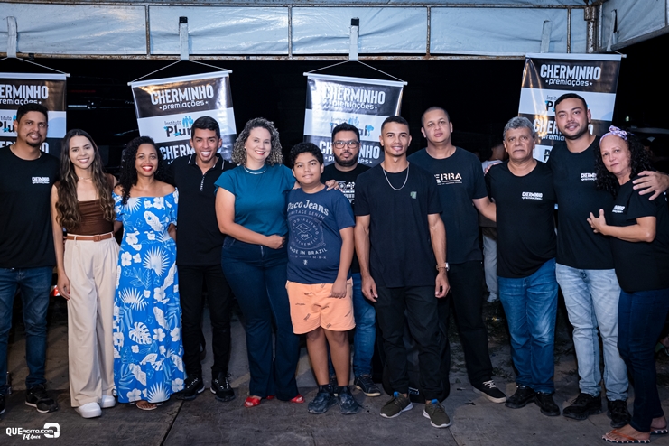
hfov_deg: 53.1
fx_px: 669
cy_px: 223
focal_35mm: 36
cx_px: 334
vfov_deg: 36.9
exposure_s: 1/200
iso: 2000
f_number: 2.8
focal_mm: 24
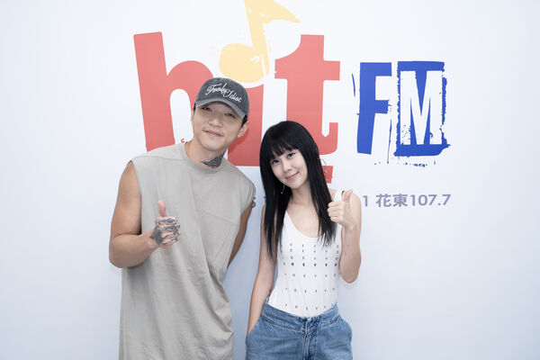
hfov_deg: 48.5
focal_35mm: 40
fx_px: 600
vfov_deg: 33.4
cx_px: 270
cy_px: 180
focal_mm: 40
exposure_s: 1/160
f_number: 2.8
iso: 200
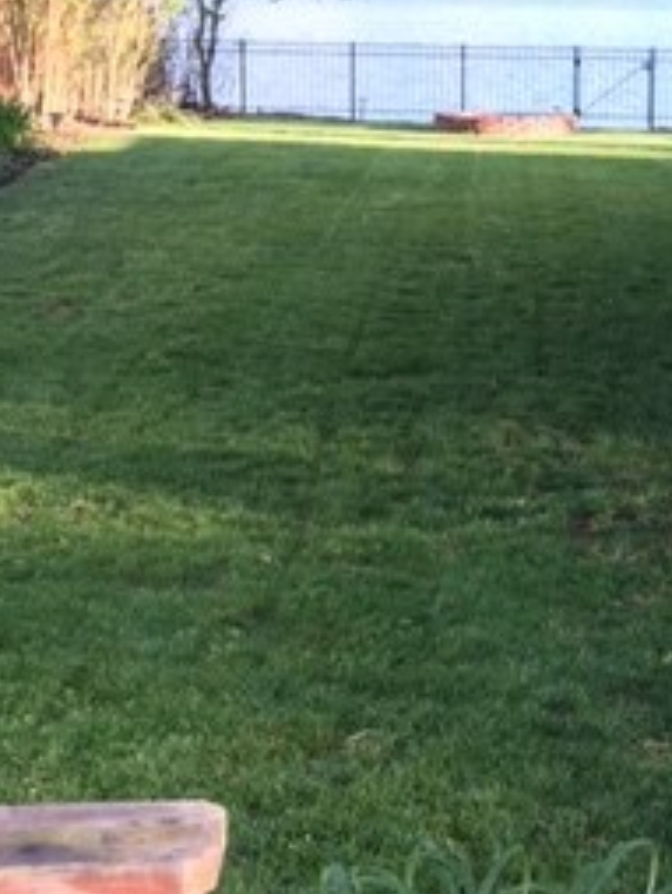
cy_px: 271
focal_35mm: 73
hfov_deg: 19.7
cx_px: 651
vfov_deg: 26.4
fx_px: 1886
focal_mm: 4.15
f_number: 2.2
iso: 32
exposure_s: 1/120
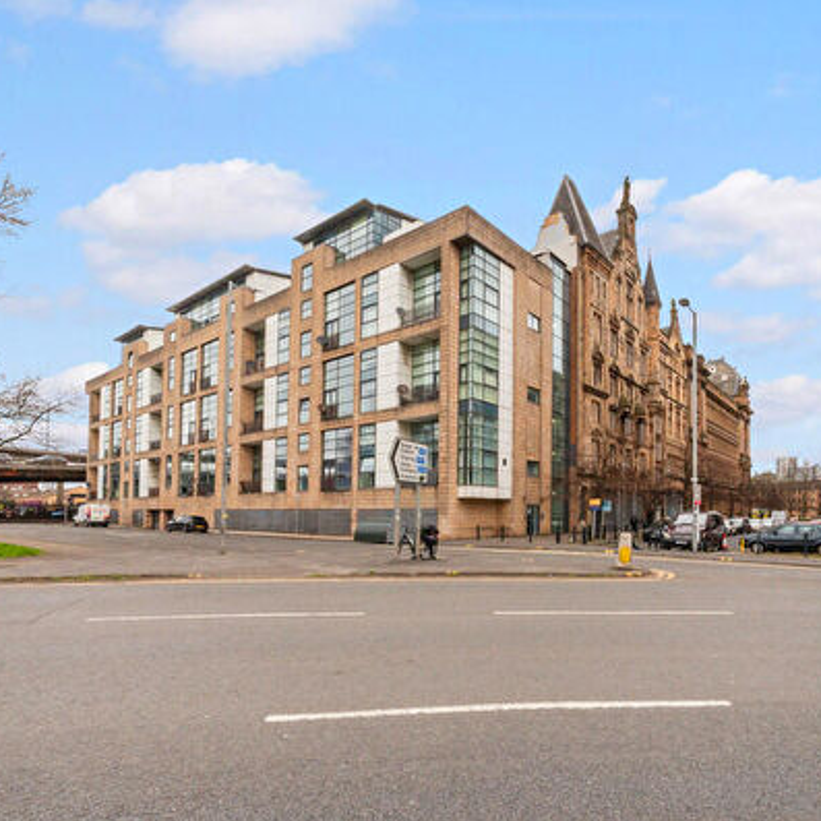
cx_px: 465
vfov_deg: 80.5
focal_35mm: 18
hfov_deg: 80.3
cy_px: 449
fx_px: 483
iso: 640
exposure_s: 1/125
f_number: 18
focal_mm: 12
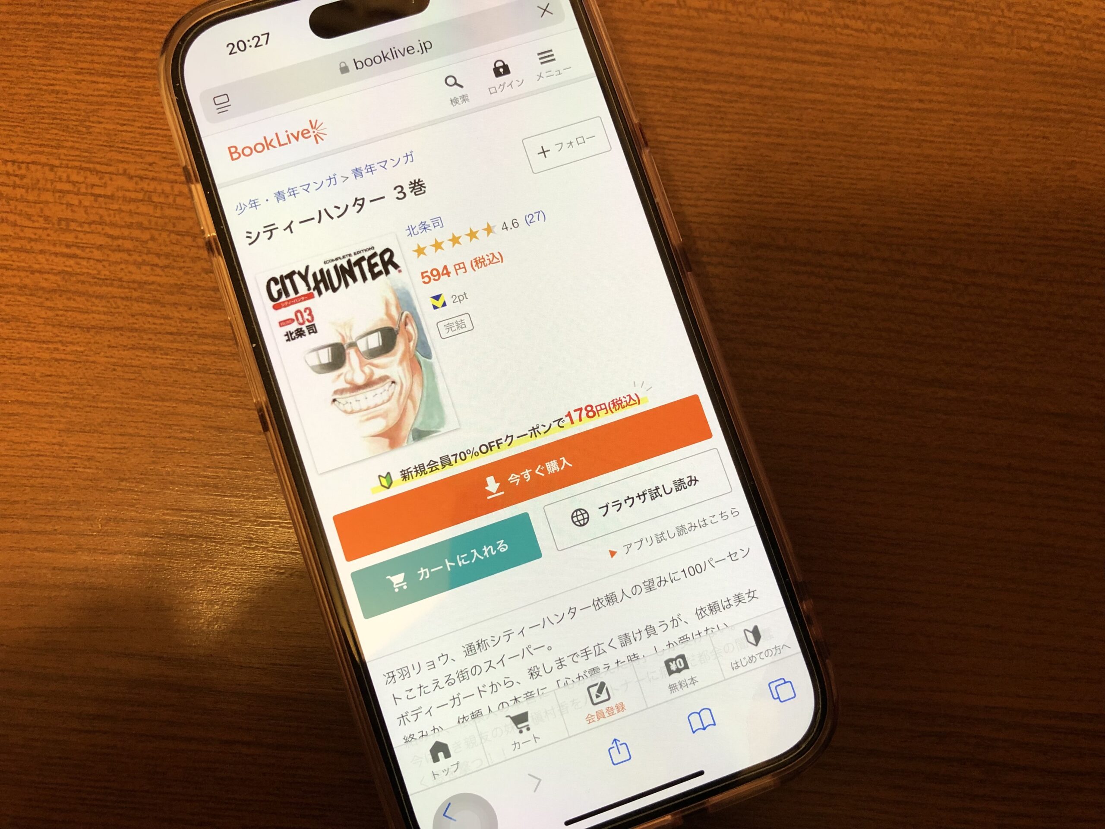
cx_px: 552
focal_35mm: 28
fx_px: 894
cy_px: 414
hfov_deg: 63.4
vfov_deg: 49.7
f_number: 1.8
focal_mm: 3.99
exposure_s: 1/17
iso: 50
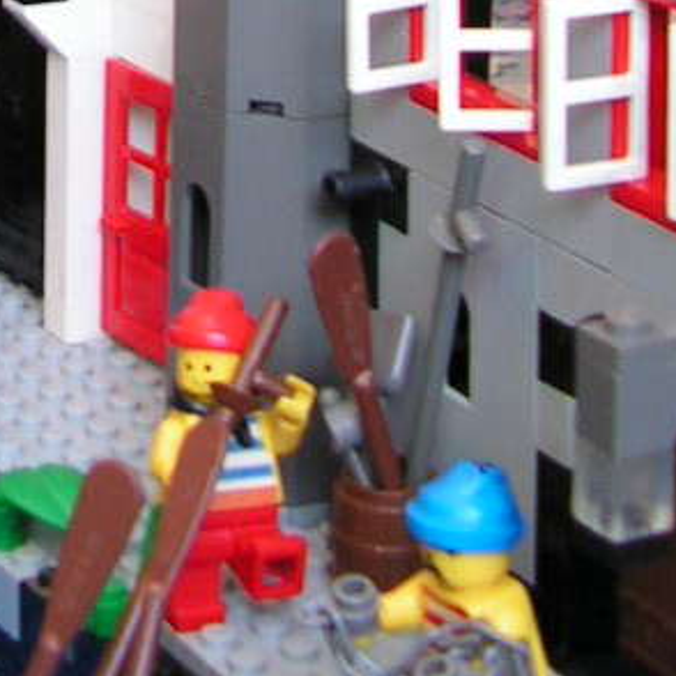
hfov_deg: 11.6
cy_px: -499
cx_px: -198
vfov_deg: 11.2
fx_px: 3226
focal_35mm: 146
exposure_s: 1/5
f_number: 3.2
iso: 100
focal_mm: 6.4
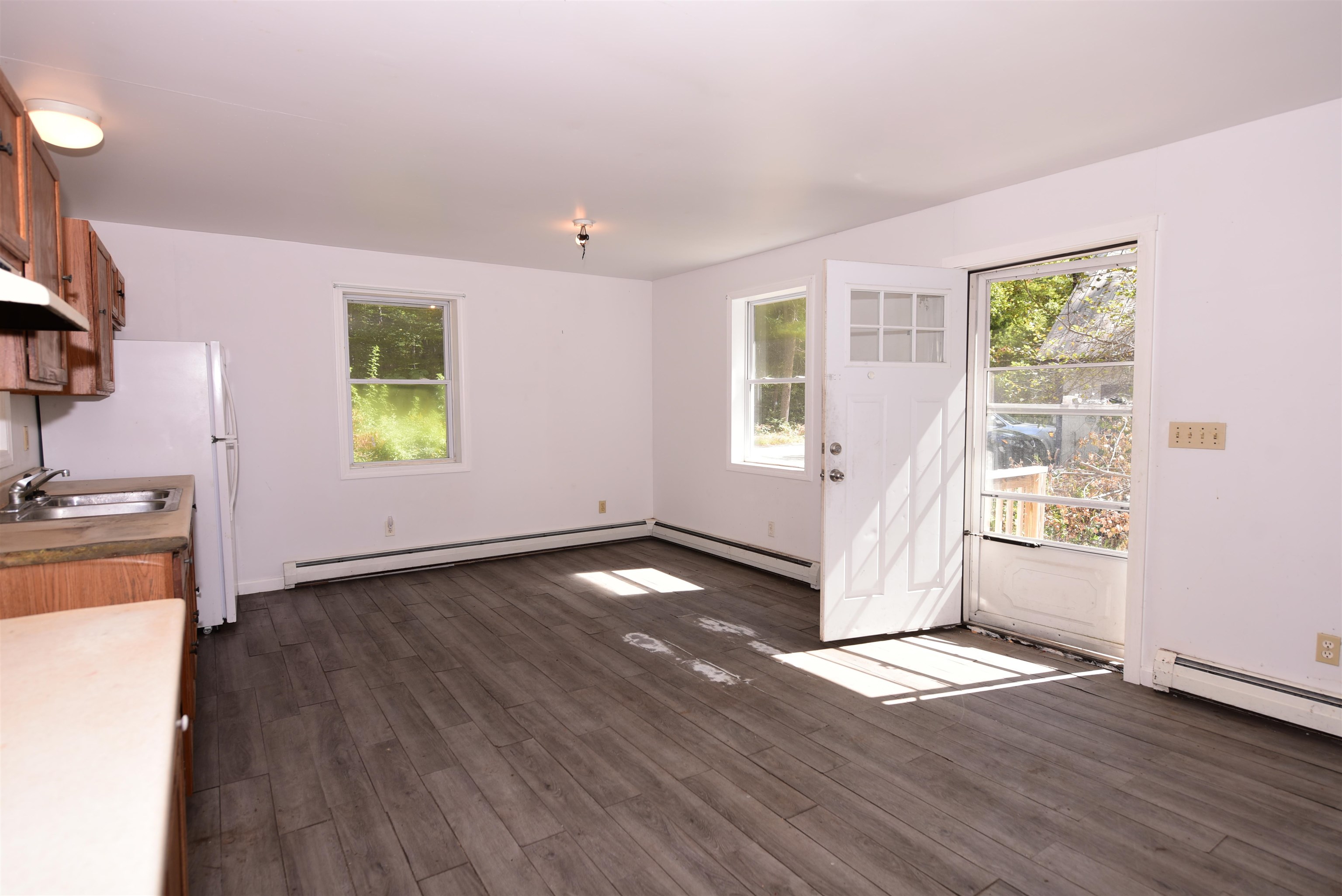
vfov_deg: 64.6
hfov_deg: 86.9
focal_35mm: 19
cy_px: 448
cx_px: 671
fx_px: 708
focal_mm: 19
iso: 200
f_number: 5
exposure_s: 1/200
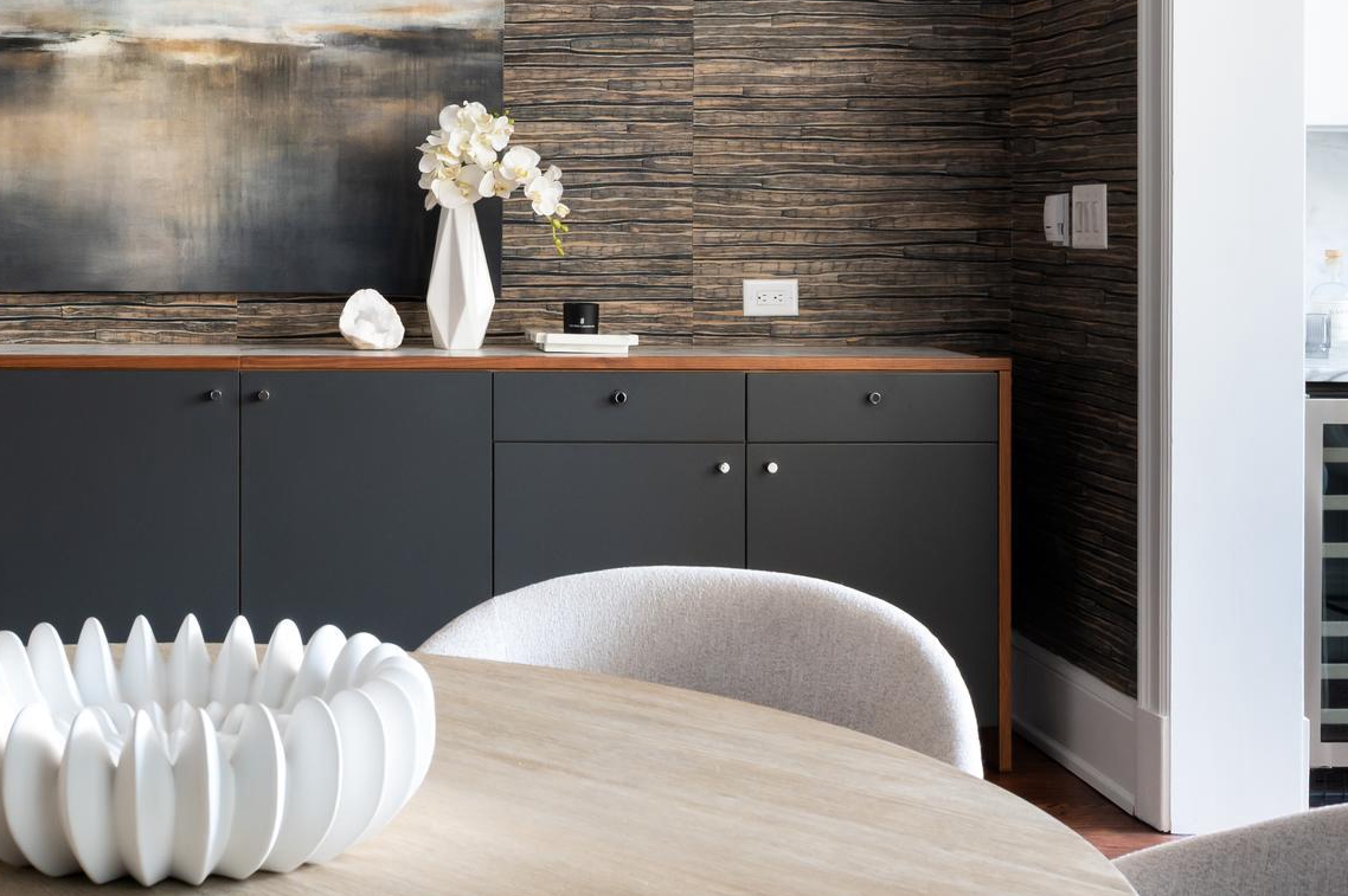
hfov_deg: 35.6
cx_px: 250
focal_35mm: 54
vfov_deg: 24.6
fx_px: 2020
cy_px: 163
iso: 800
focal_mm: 30
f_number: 13
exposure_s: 1/10
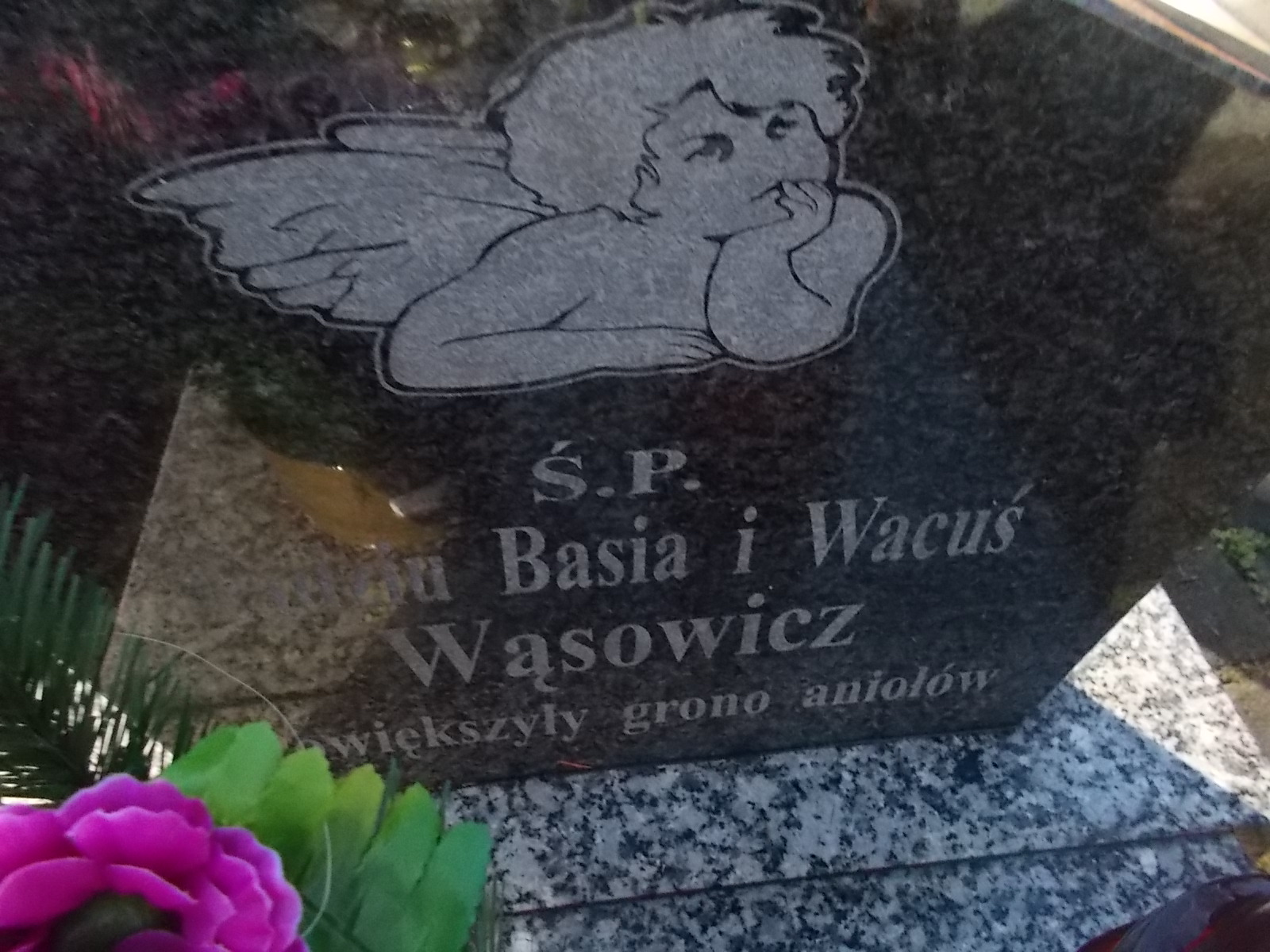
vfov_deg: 53.1
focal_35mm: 26
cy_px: 476
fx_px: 954
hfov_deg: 67.3
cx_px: 635
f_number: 8
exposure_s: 1/100
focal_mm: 4.6
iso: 400
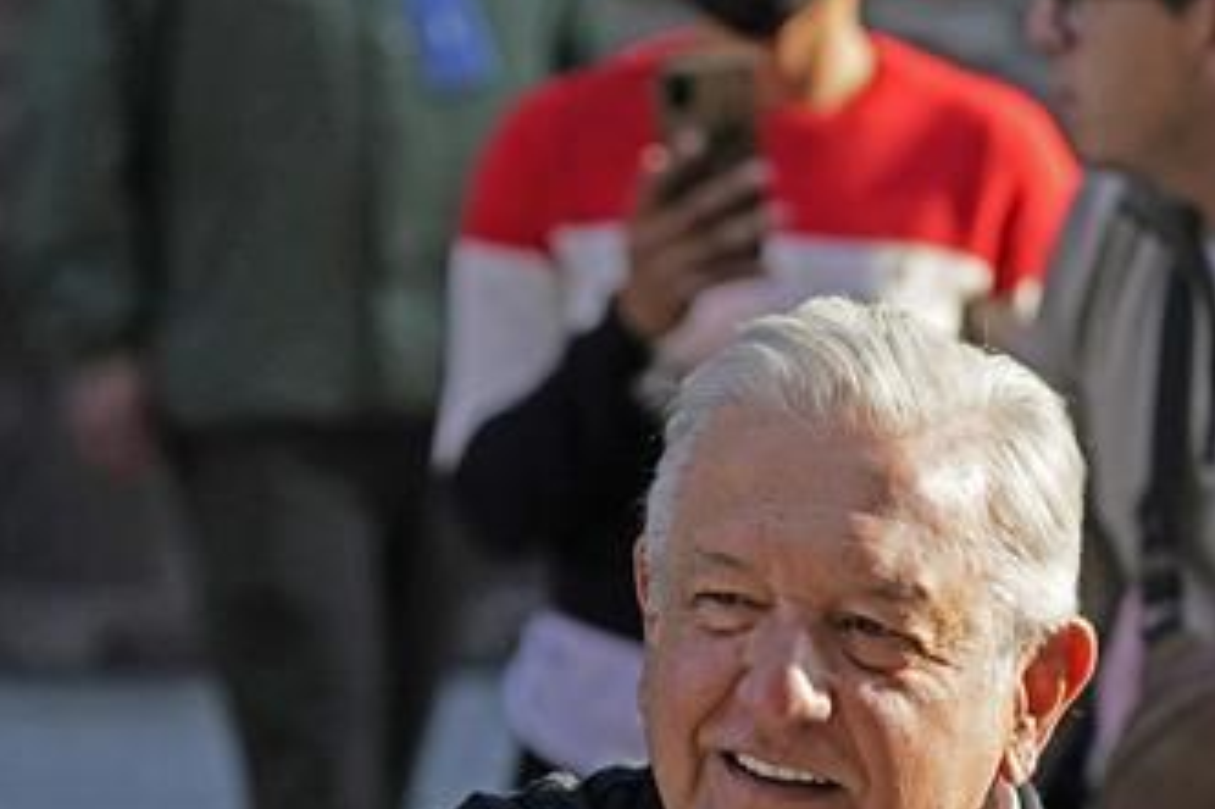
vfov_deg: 3.5
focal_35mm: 392
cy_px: 672
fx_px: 13223
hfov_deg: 5.3
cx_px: 479
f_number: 5.6
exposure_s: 1/2000
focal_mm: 200
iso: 1600
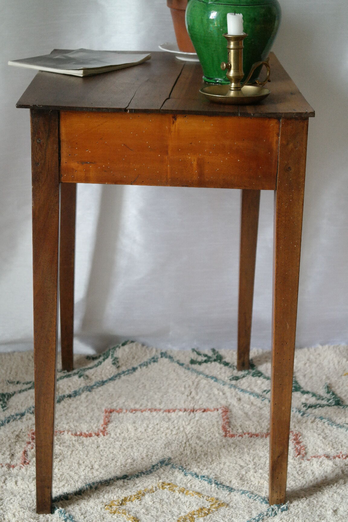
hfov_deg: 19.7
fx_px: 1000
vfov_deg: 29.2
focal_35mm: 69
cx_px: 174
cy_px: 261
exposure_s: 1/30
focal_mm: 45
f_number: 5.6
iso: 1600
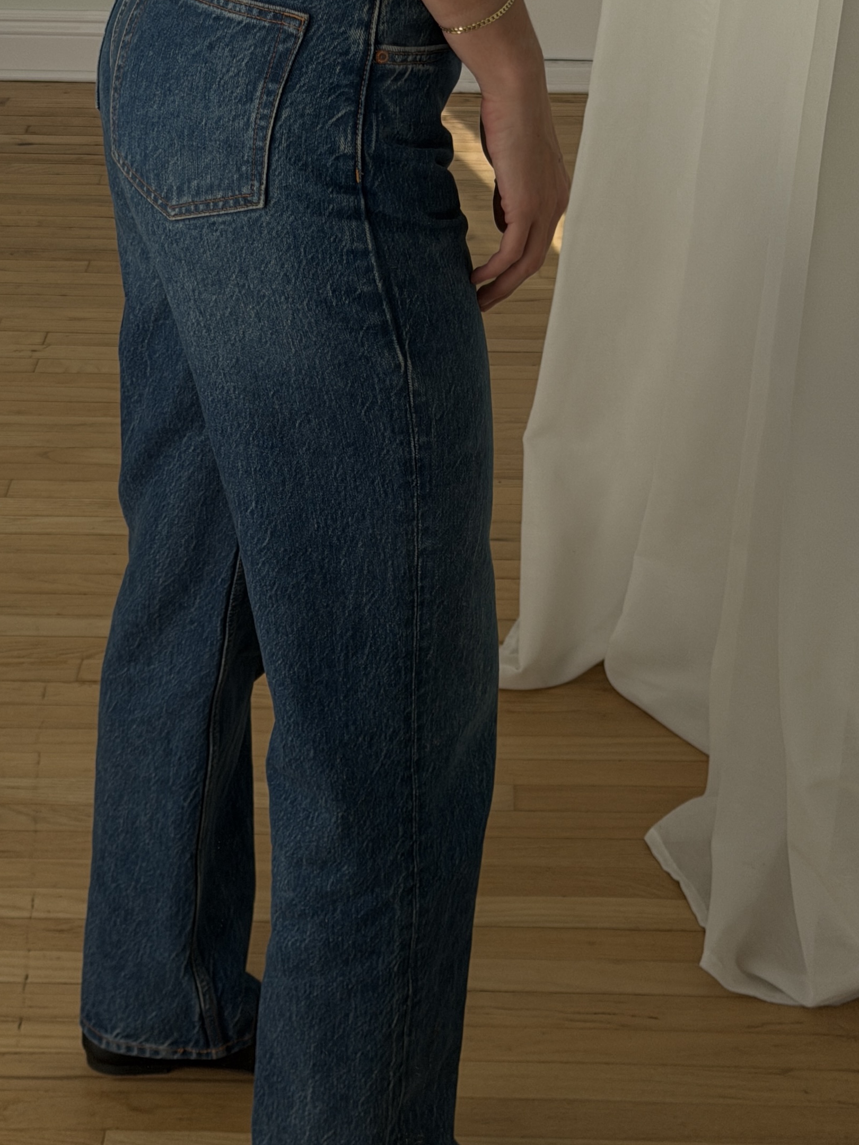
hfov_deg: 18.4
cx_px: 340
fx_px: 2647
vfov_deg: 24.4
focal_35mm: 80
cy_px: 433
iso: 64
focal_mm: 6.76
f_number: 1.78
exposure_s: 1/1543
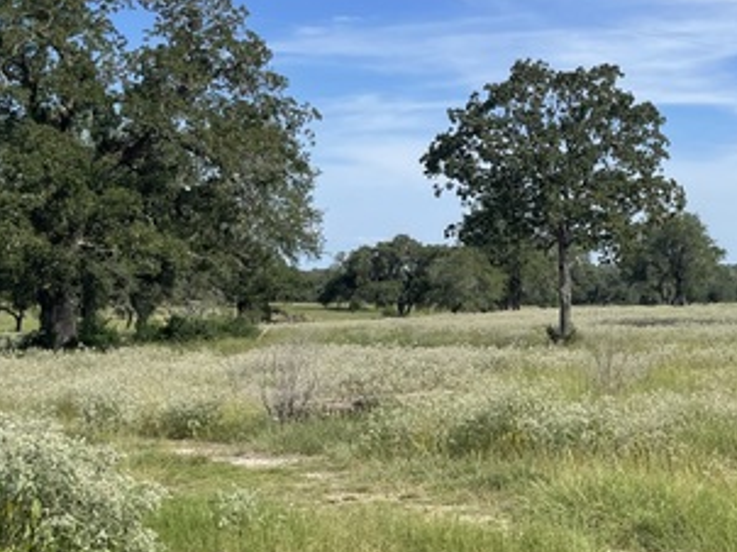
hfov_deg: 35.0
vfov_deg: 27.2
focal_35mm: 53
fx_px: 1128
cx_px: 598
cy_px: 159
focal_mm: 5.1
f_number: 1.6
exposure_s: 1/3257
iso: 32
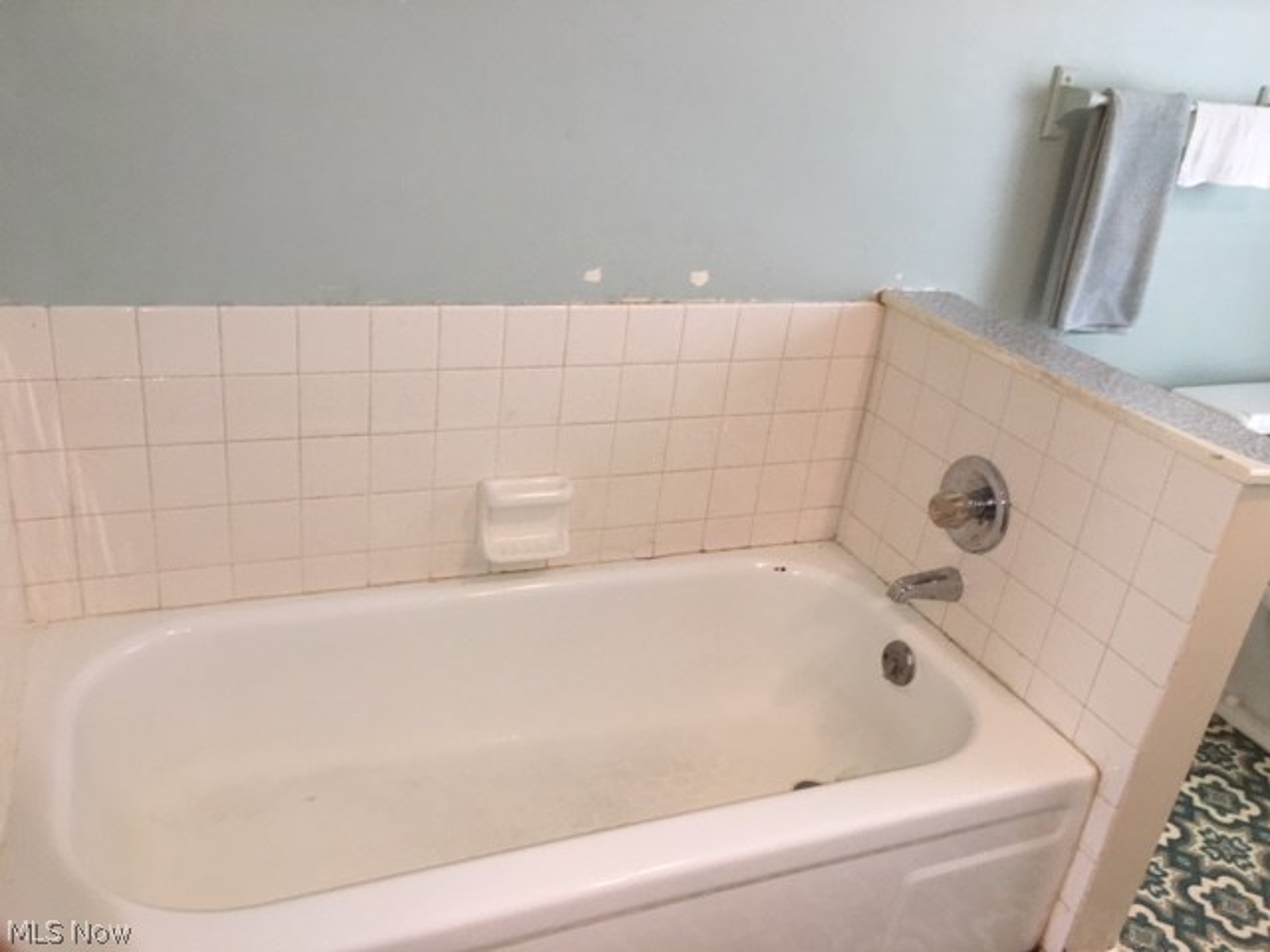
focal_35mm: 29
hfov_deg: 61.7
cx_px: 635
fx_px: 1064
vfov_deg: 48.2
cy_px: 476
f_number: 2.2
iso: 50
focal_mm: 4.15
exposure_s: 1/30
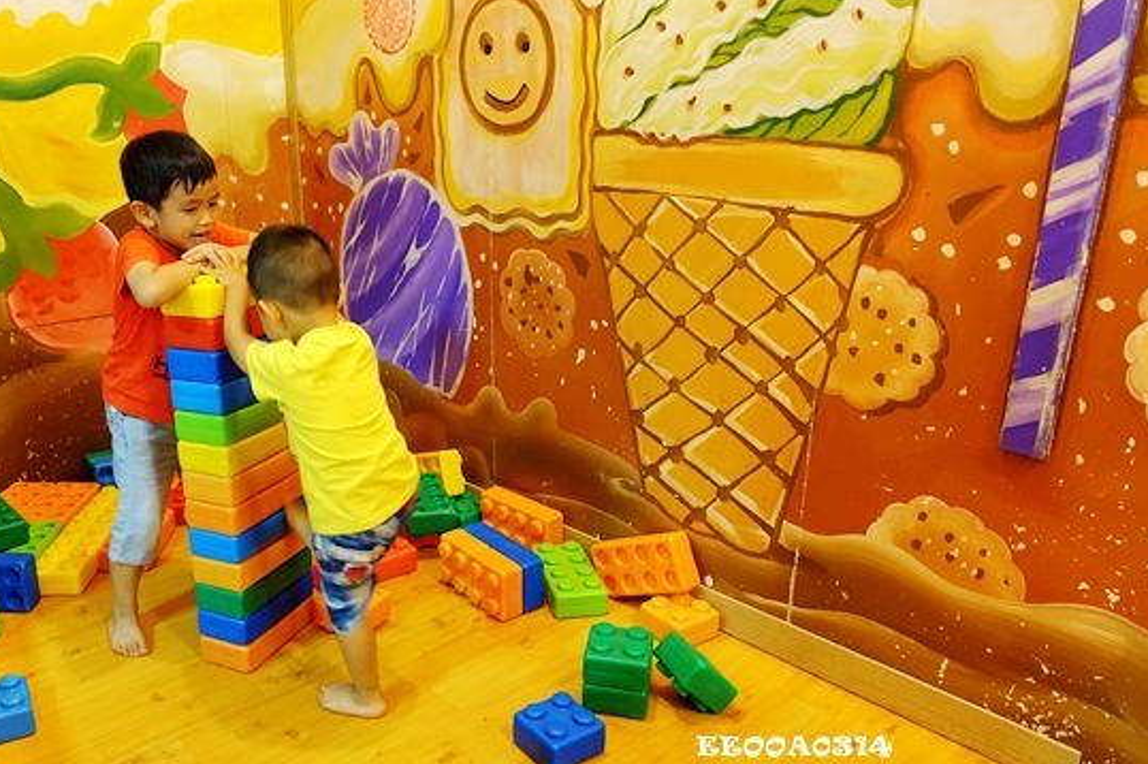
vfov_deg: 44.9
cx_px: 463
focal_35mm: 29
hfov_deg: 63.2
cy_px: 407
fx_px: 924
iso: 800
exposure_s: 1/30
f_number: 1.8
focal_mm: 8.8
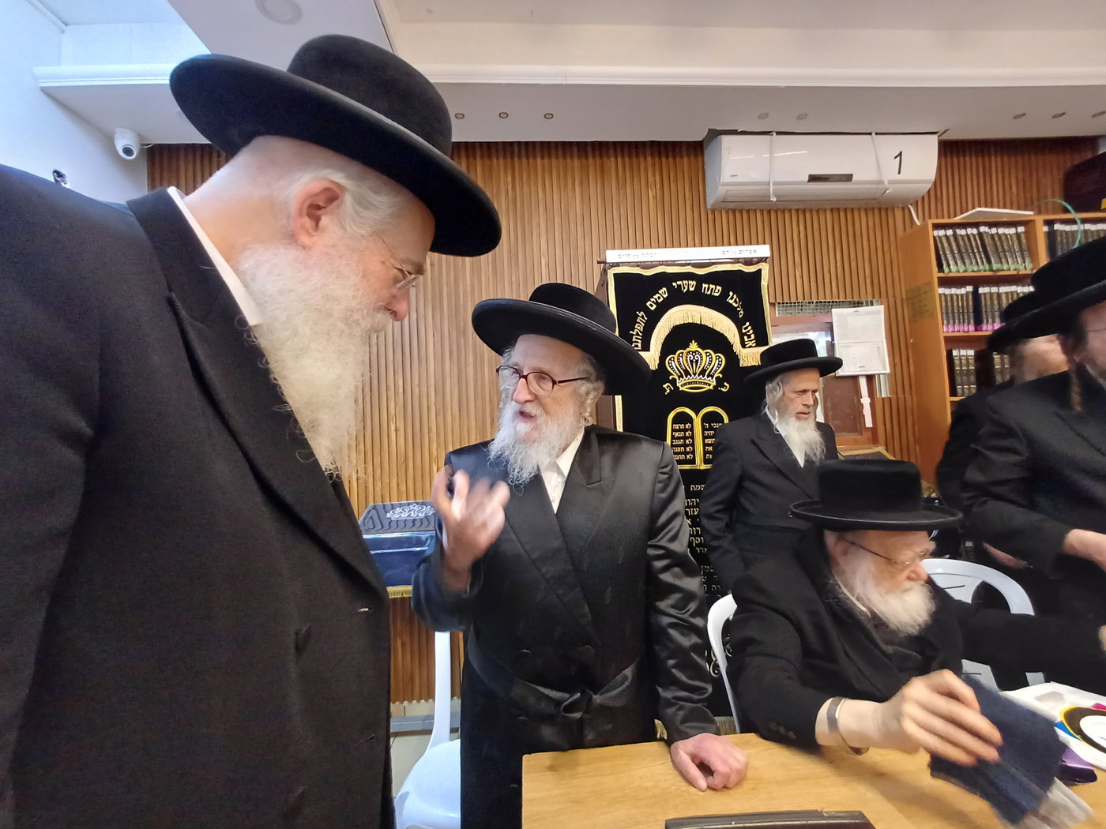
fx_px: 511
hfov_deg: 94.5
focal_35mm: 16
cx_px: 553
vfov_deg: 78.1
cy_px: 414
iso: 320
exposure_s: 1/25
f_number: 2.2
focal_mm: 1.64
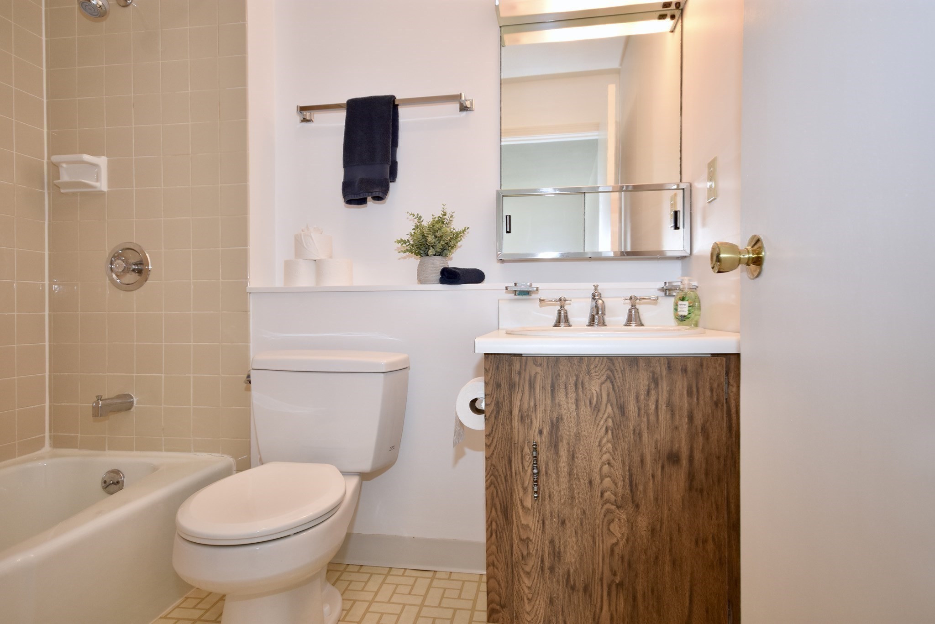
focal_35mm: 20
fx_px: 507
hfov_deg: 85.4
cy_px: 312
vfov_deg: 63.3
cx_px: 468
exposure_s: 1/60
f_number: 4.5
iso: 450
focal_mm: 13
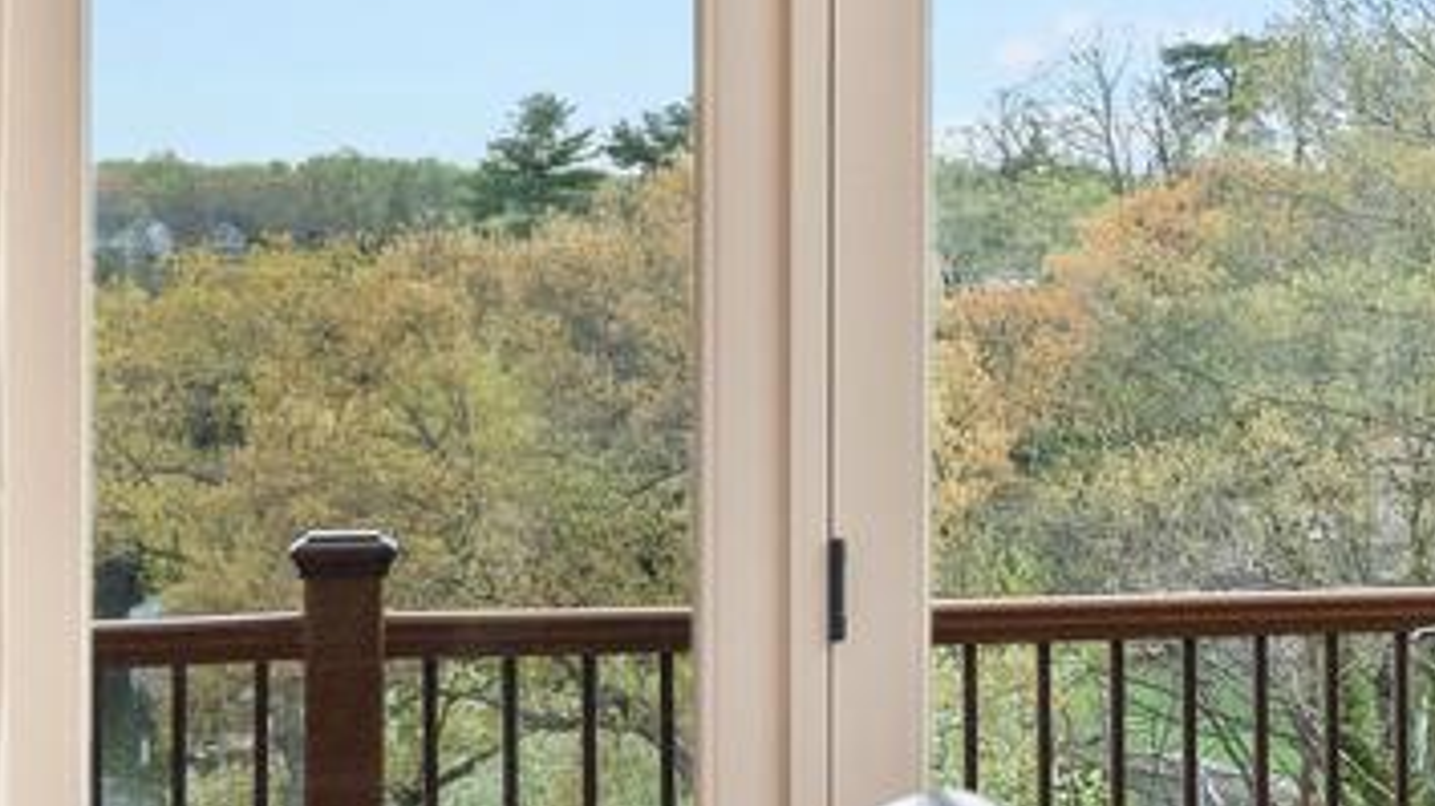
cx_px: 1330
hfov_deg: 20.3
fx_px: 3919
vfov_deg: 11.7
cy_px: 168
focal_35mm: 103
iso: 1000
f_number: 4
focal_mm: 17
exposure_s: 1/25
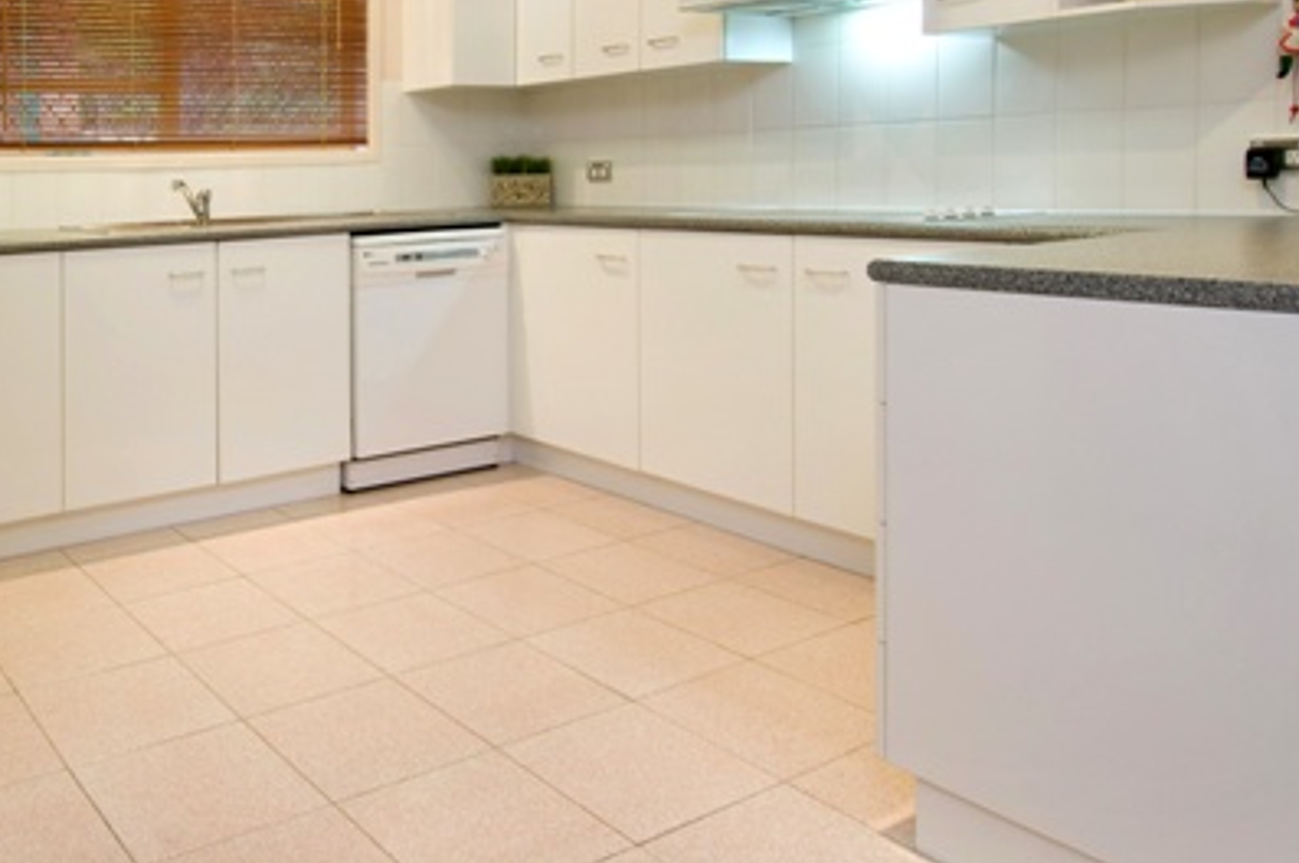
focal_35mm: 29
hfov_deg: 59.6
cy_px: 172
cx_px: 294
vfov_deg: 42.8
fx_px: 1046
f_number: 8
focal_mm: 12
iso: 200
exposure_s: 1/5
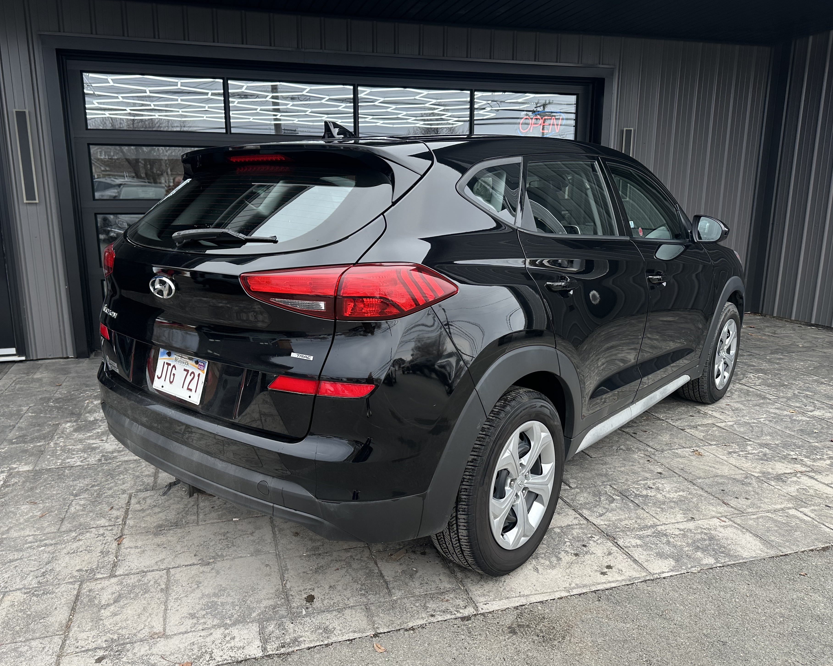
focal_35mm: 26
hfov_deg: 65.9
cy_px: 341
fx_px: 641
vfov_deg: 54.9
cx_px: 378
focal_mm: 6.86
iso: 80
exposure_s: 1/611
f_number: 1.78
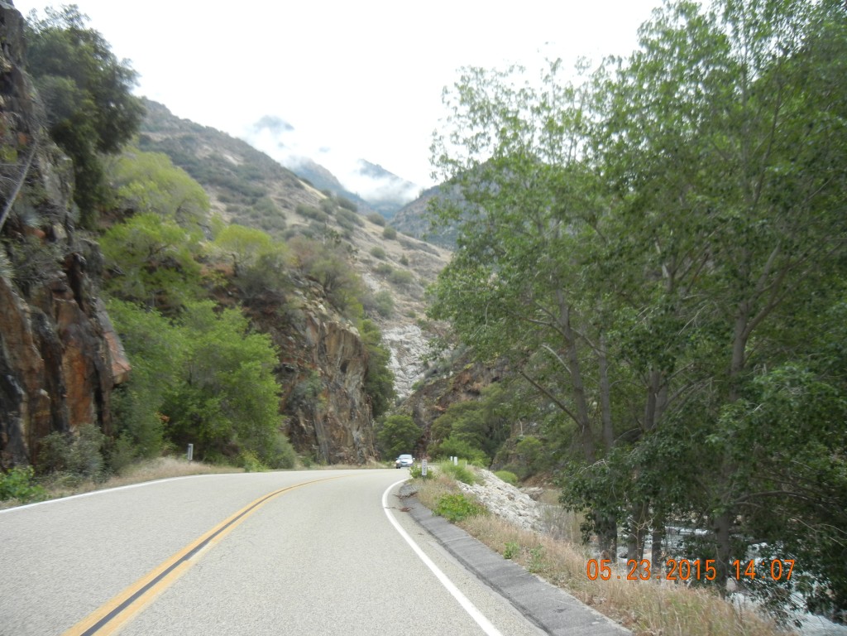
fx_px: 734
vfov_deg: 46.8
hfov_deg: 60.0
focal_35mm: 30
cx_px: 424
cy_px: 318
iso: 160
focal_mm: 5.4
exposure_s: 1/522
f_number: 3.5
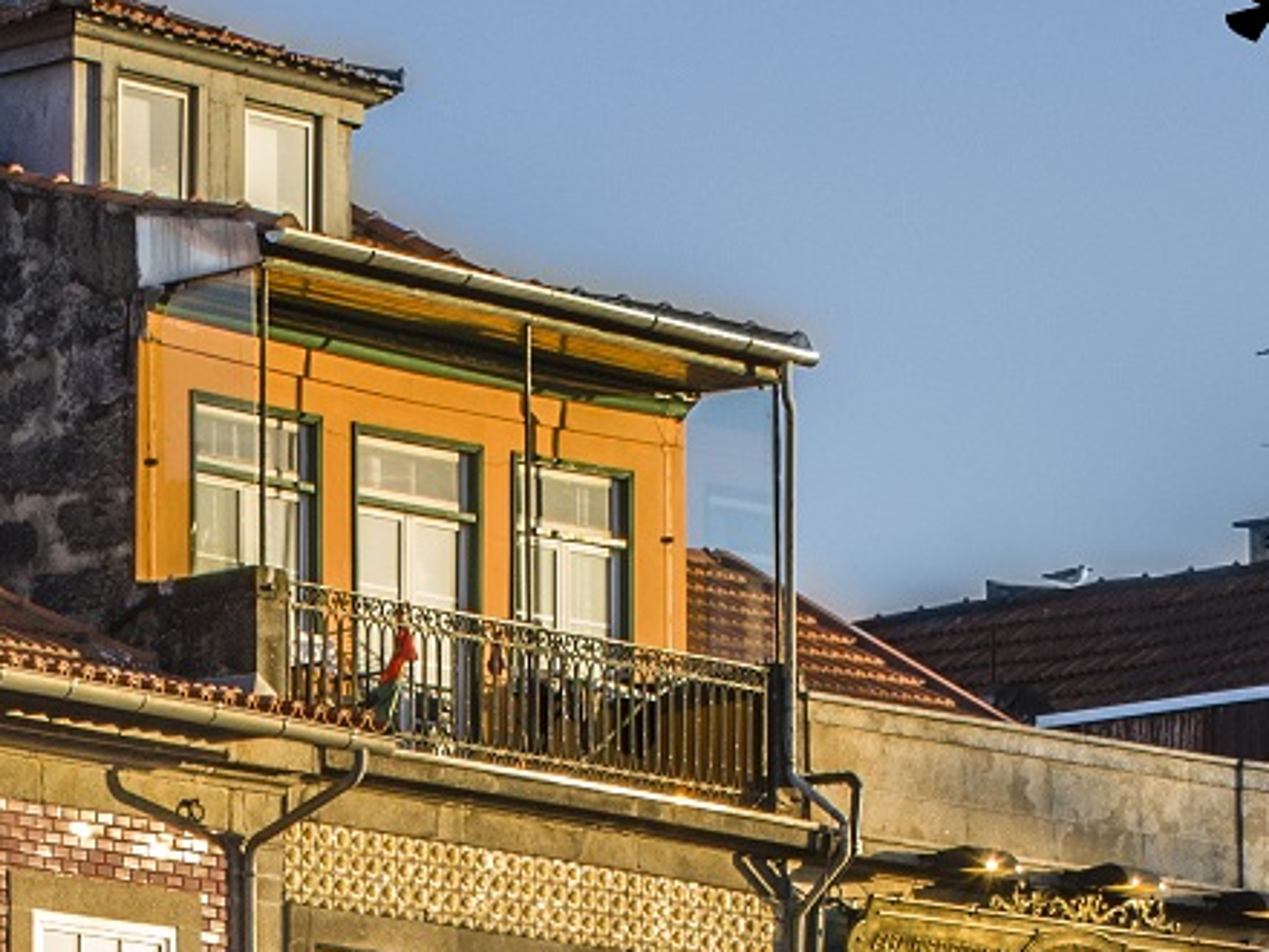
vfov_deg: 5.0
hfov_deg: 6.7
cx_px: 138
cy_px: 1660
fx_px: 10821
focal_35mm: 295
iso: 200
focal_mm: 45
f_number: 13
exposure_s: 1/80
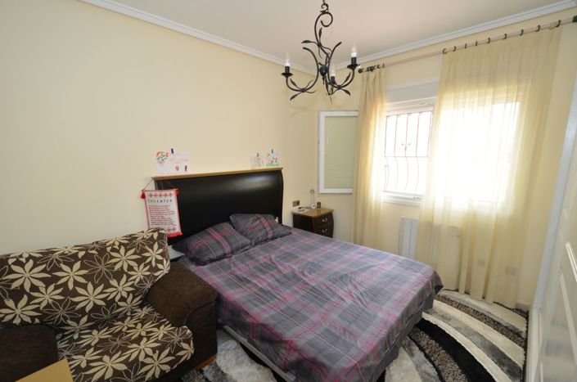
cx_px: 288
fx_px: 240
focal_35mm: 15
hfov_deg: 100.5
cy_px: 191
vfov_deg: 77.1
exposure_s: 1/60
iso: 450
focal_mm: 10
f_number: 4
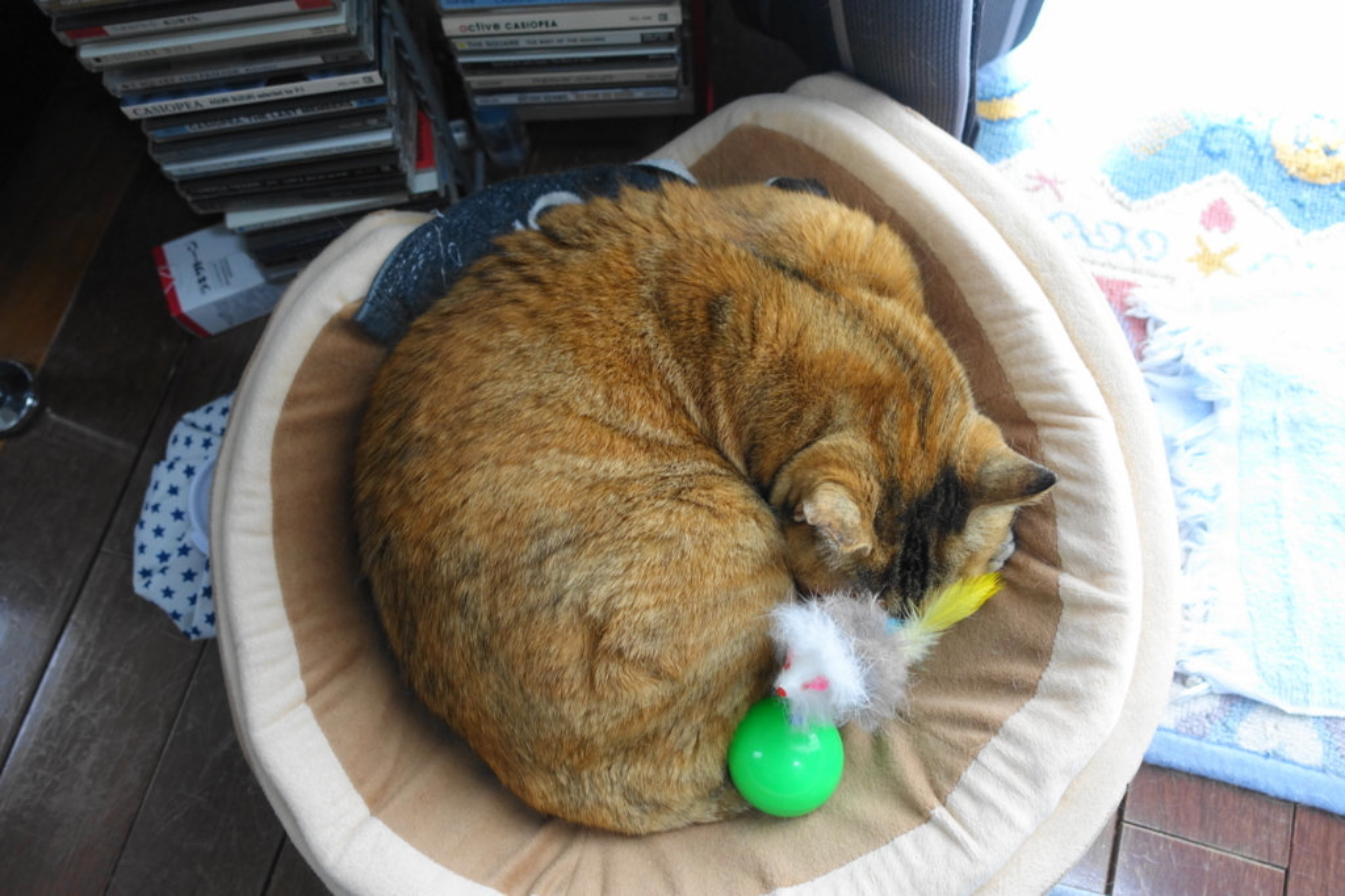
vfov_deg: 53.1
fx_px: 897
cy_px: 448
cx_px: 672
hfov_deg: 73.7
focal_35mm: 24
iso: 250
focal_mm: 8.8
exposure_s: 1/30
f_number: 1.8
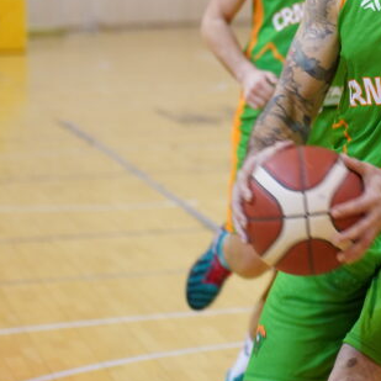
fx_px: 2627
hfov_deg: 8.3
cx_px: 382
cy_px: 2
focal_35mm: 211
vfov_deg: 8.3
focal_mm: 75
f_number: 2.8
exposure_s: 1/320
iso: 2500
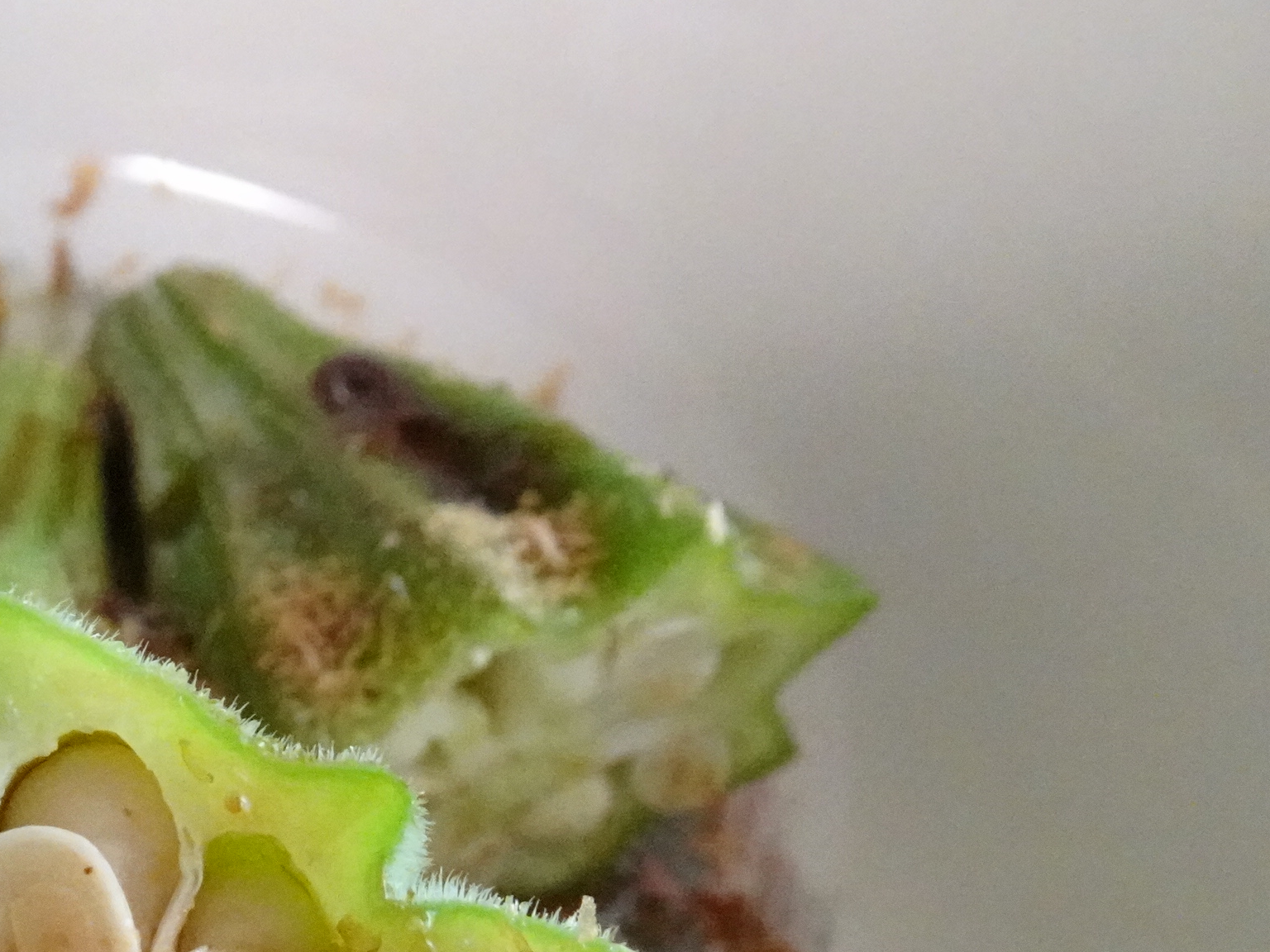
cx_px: -57
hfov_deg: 30.8
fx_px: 2091
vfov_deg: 24.8
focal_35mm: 57
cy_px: 890
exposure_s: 1/160
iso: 1600
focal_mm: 4.25
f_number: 3.5
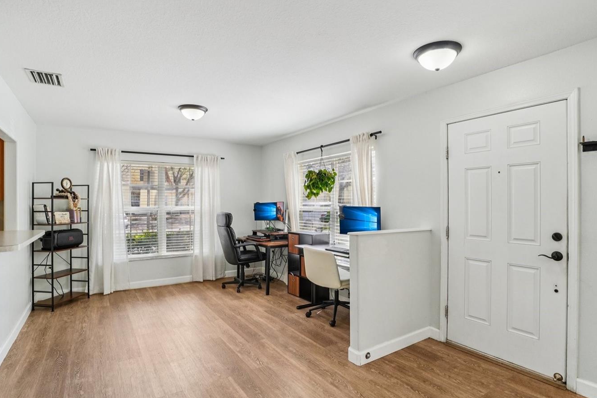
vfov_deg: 67.2
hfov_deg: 90.0
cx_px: 296
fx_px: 298
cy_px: 217
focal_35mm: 18
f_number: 8
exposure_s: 1/30
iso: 100
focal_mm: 10
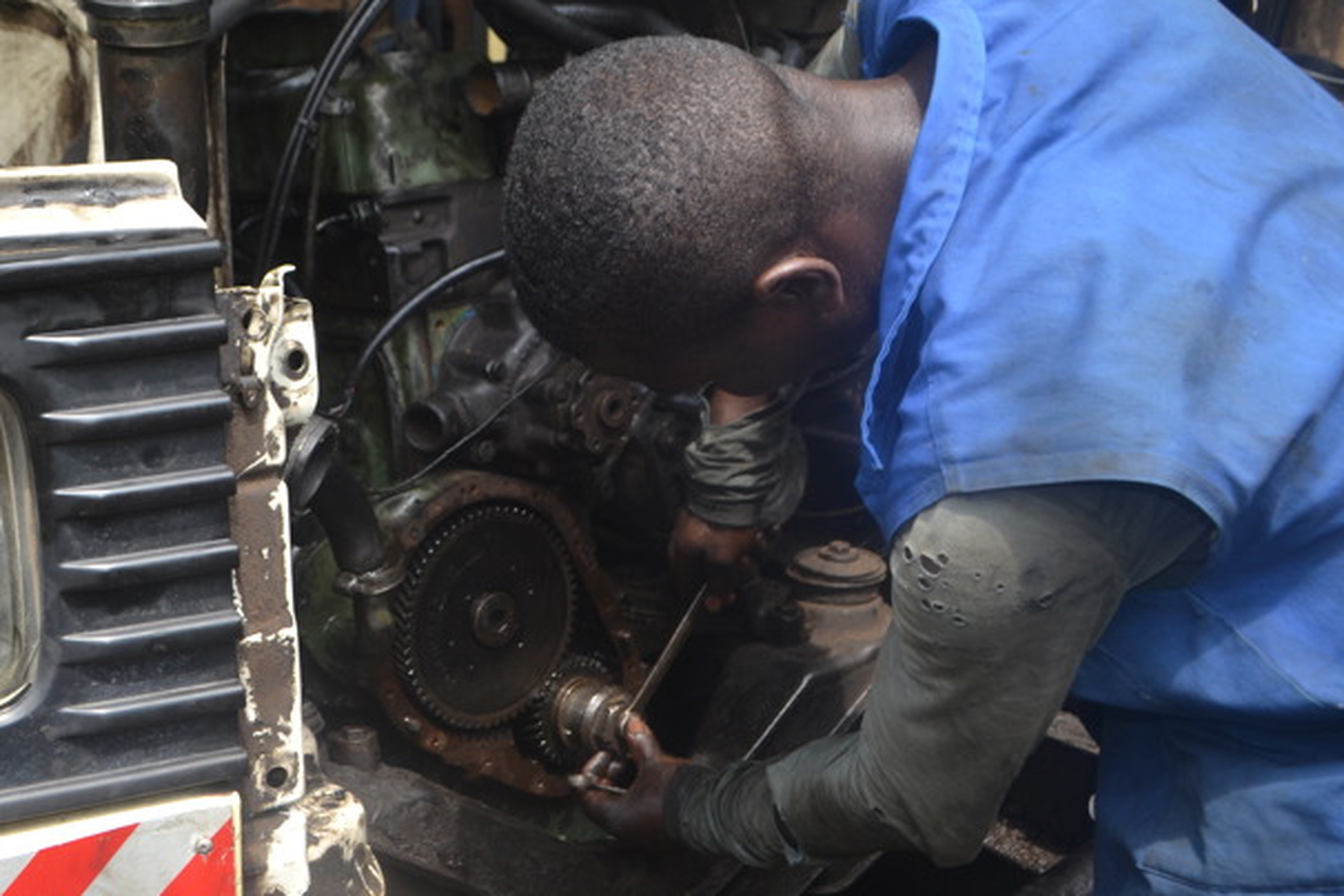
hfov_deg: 40.0
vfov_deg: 27.5
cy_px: 442
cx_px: 483
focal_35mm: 49
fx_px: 1829
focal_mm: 22
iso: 125
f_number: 4
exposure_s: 1/125
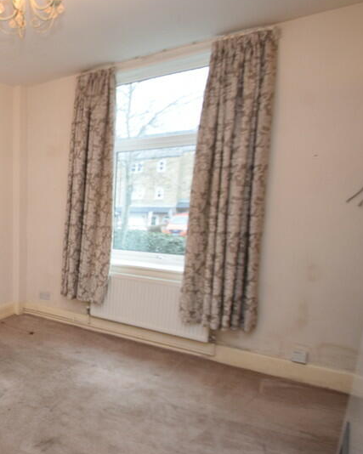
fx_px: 363
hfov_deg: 42.7
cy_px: 271
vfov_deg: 63.5
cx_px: -28
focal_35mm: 27
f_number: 5
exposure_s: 1/100
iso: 800
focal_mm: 10
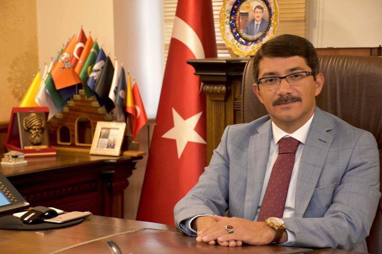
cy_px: 127
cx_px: 191
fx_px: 986
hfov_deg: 21.9
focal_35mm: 93
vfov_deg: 14.7
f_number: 5
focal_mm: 62
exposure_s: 1/60
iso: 2000
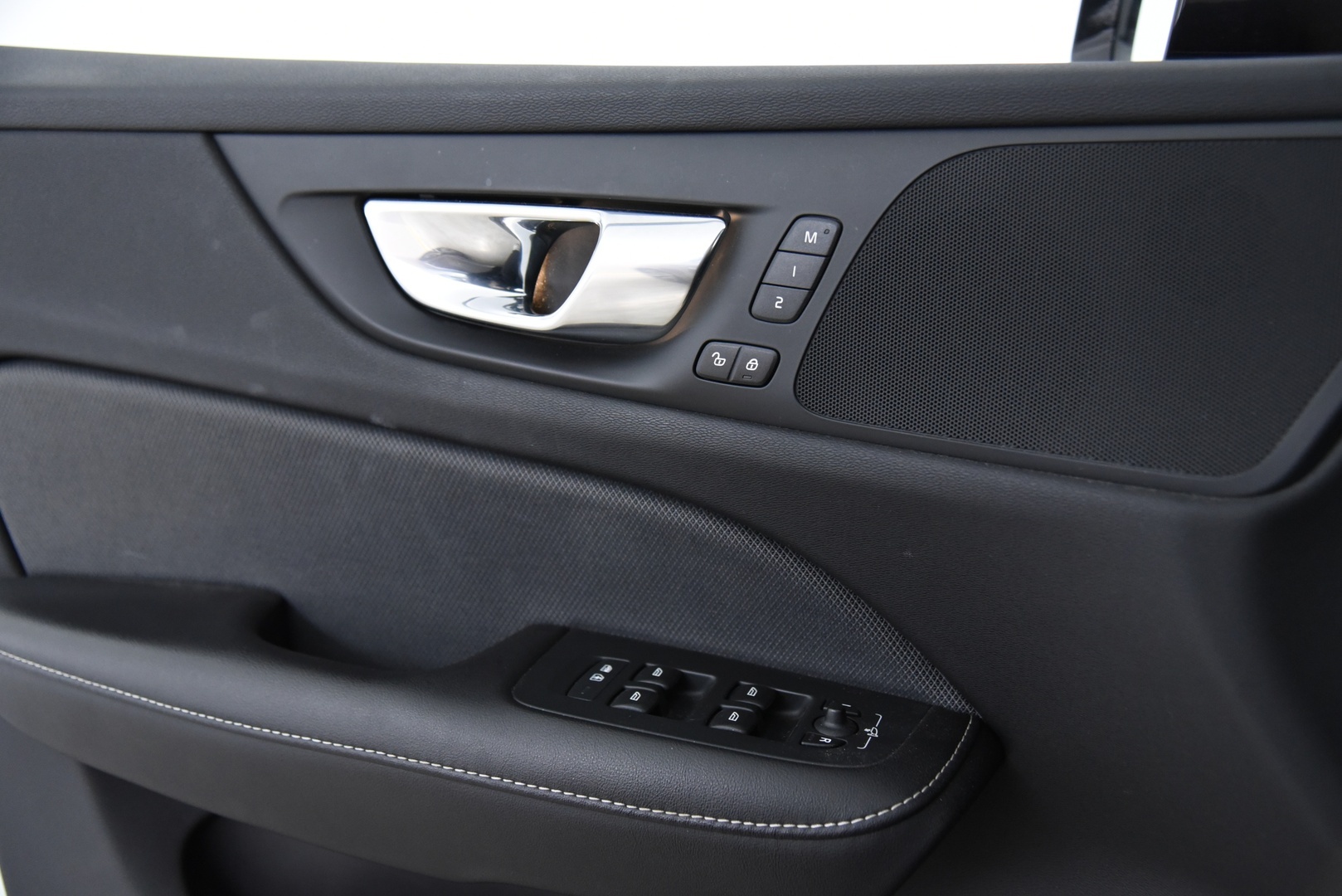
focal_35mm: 38
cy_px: 448
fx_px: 1417
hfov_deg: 50.7
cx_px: 671
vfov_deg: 35.1
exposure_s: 1/50
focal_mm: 38
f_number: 4
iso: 4000
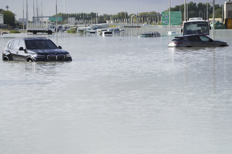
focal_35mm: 166
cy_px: 77
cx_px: 116
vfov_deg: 8.3
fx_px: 1070
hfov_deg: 12.4
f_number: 5.6
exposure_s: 1/1250
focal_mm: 166
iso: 320
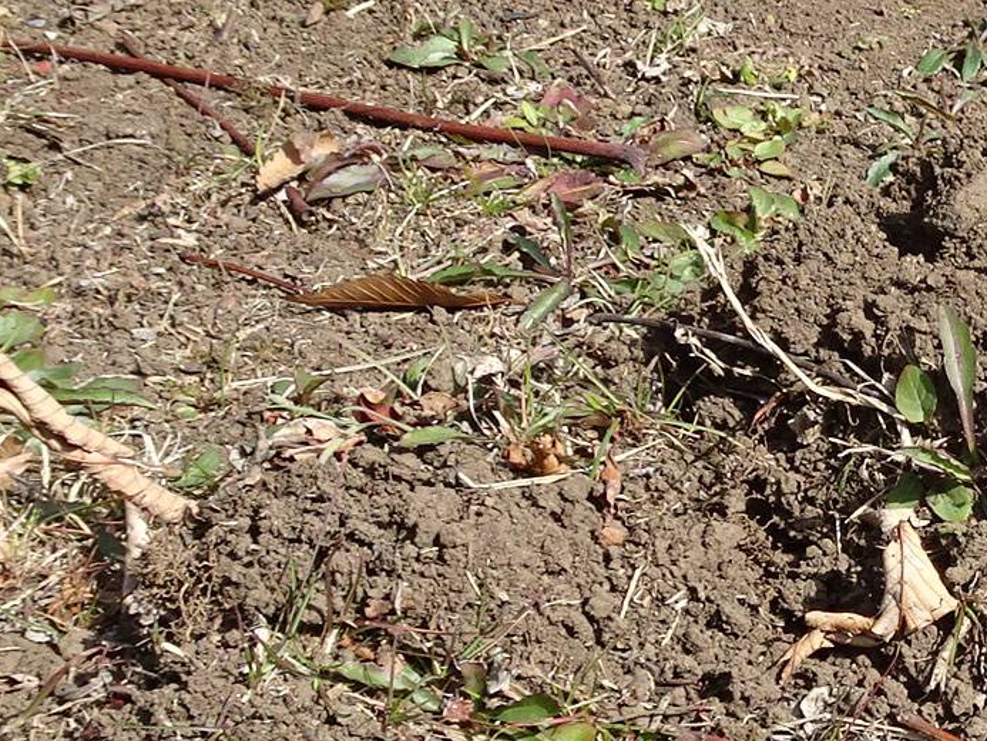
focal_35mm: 116
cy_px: 540
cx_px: 1239
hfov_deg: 16.2
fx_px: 3308
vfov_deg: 12.7
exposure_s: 1/500
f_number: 4
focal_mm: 5.3
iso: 80
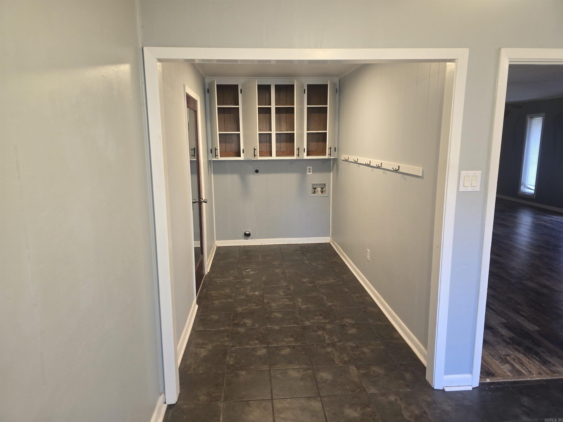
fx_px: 374
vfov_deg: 58.9
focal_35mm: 23
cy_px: 211
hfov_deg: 73.9
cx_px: 282
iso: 125
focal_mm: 6.3
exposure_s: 1/24
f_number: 1.7
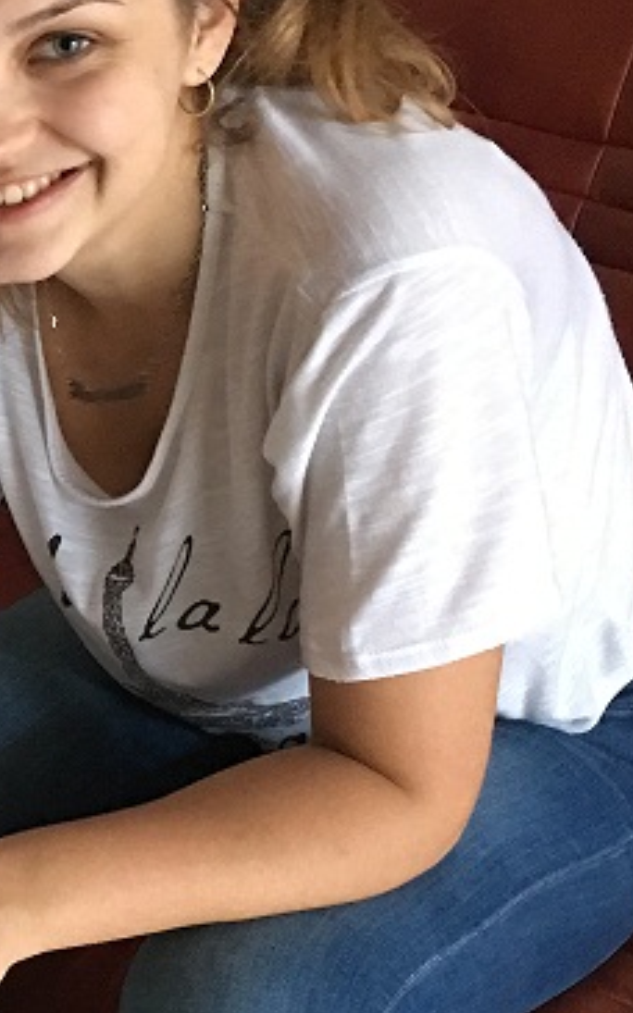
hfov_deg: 14.3
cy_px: 644
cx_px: -330
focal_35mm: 85
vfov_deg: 24.3
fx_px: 2347
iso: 160
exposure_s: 1/8
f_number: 2.2
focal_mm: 4.15
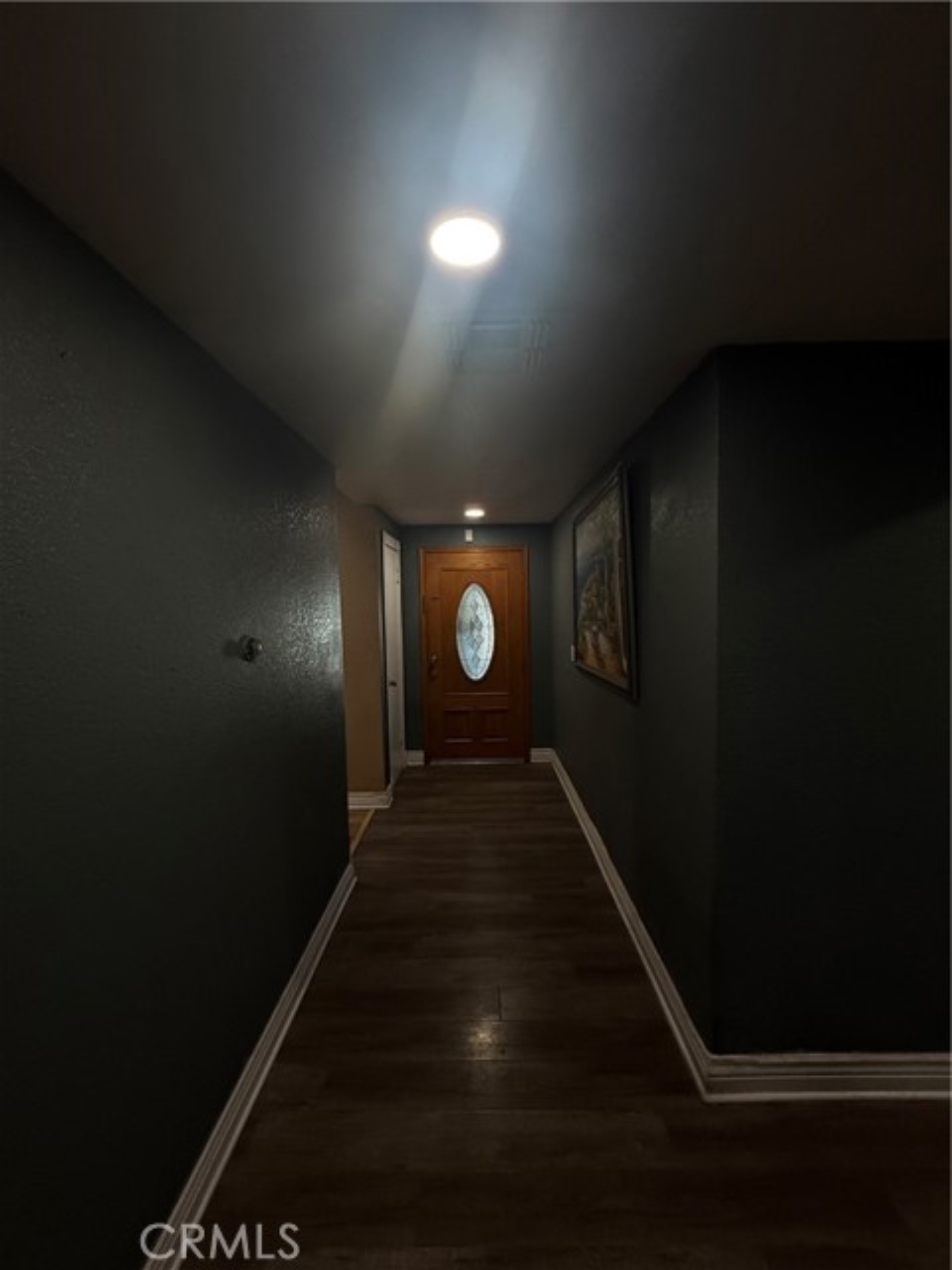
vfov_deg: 102.1
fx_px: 513
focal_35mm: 14
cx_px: 476
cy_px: 635
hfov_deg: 85.7
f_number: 2.2
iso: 320
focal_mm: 2.22
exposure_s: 1/120
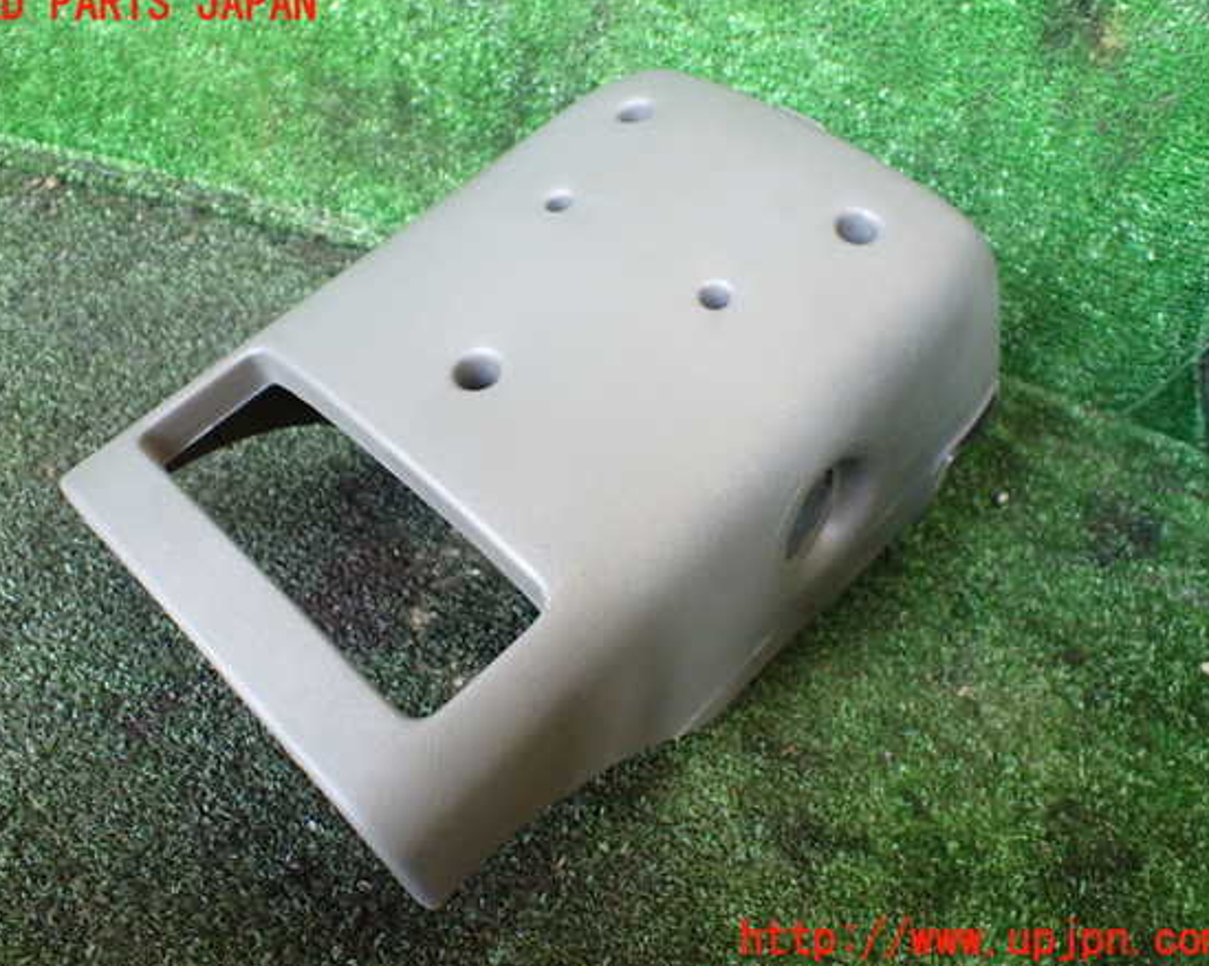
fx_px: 1145
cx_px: 577
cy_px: 473
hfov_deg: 55.6
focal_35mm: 32
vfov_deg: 45.8
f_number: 2.3
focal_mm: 5.4
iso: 800
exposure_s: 1/60
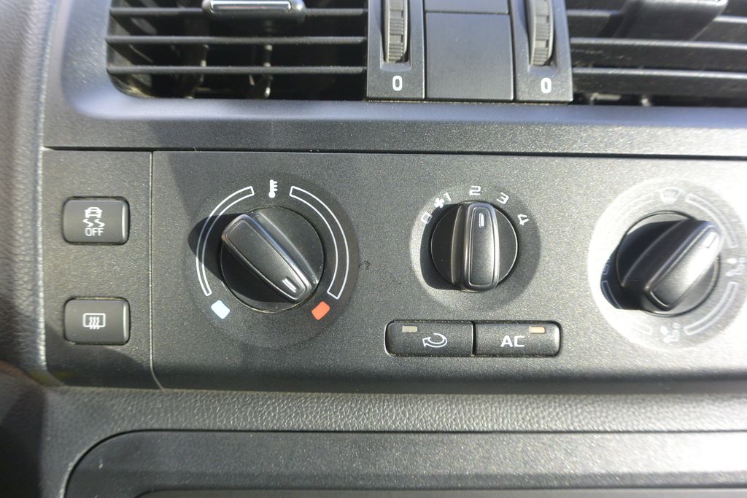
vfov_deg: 47.9
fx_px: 560
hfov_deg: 67.4
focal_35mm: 27
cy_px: 249
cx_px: 374
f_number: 3.5
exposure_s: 1/125
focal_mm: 10
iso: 220
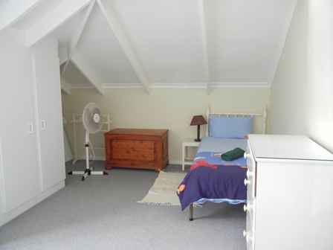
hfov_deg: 60.0
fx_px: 289
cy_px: 125
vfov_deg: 46.8
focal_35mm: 30
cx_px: 166
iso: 160
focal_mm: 5.4
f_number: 3.5
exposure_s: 1/30
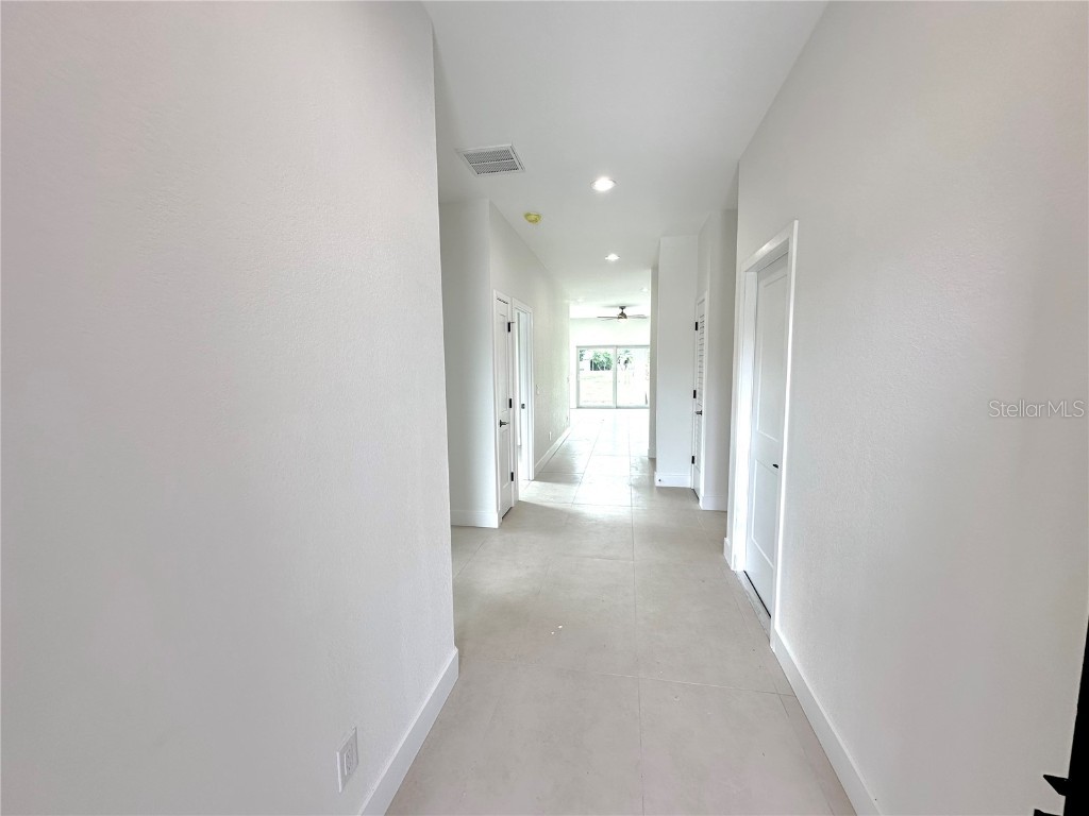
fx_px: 440
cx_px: 544
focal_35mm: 14
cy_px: 408
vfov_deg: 85.7
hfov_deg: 102.1
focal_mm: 2.22
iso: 50
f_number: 2.2
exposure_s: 1/120
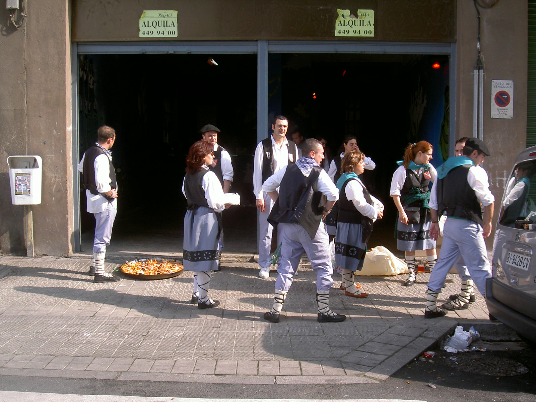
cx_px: 268
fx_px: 604
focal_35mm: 39
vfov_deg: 36.8
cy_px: 201
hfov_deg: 47.9
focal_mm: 8
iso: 100
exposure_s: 1/139
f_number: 4.7
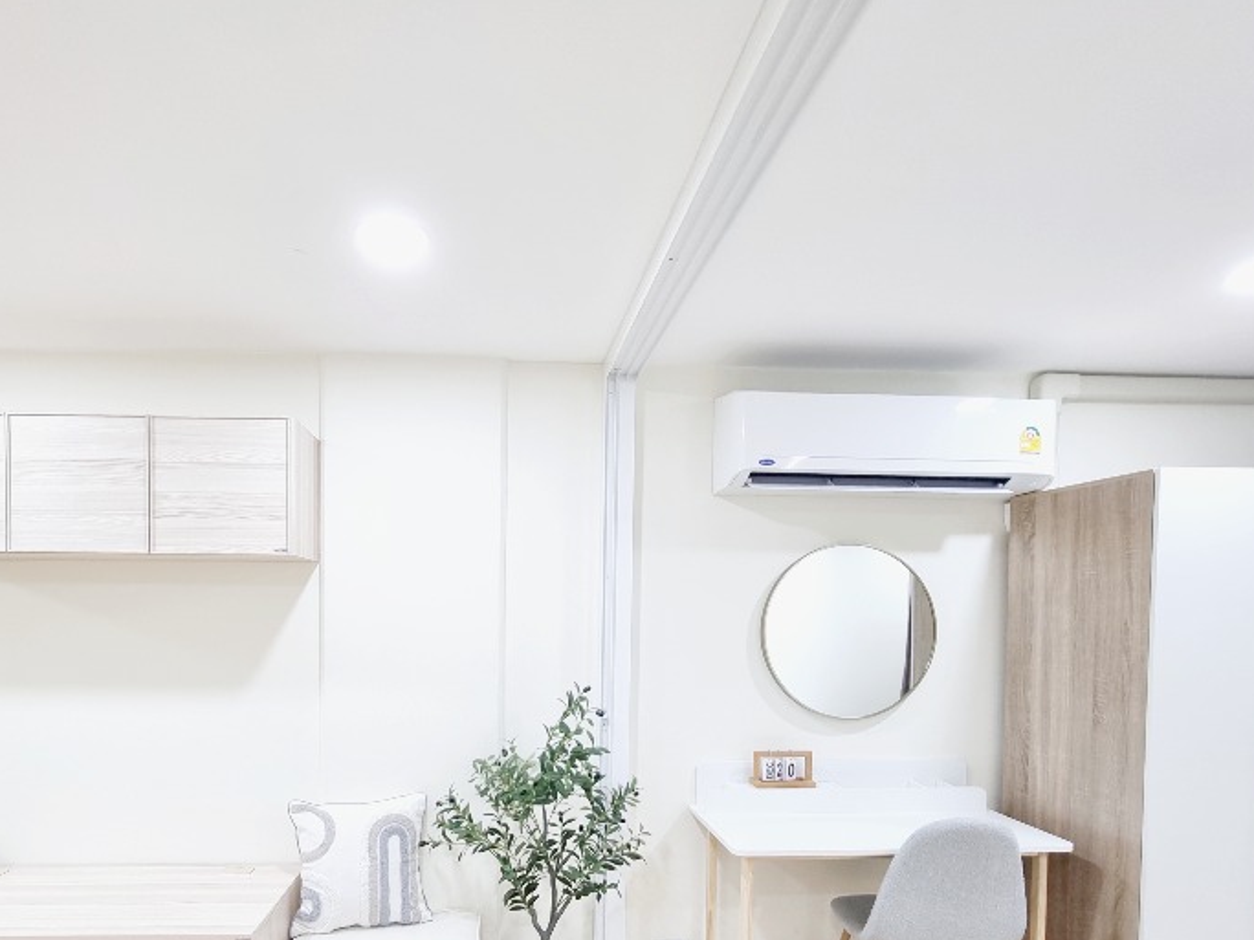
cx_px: 526
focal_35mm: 19
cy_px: 607
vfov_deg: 67.3
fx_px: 688
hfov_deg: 84.0
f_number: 2.2
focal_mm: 2.2
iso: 160
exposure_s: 1/50
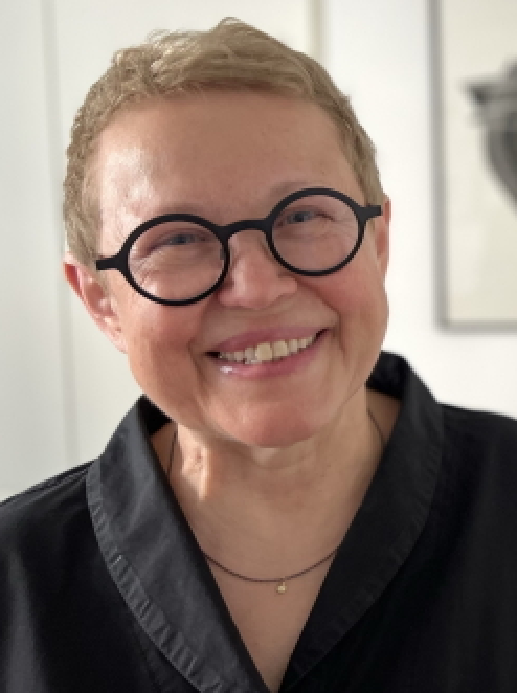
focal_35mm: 29
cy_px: 336
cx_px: 274
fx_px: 579
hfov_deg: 48.1
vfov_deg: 61.7
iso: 160
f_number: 1.5
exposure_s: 1/60
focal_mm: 5.7
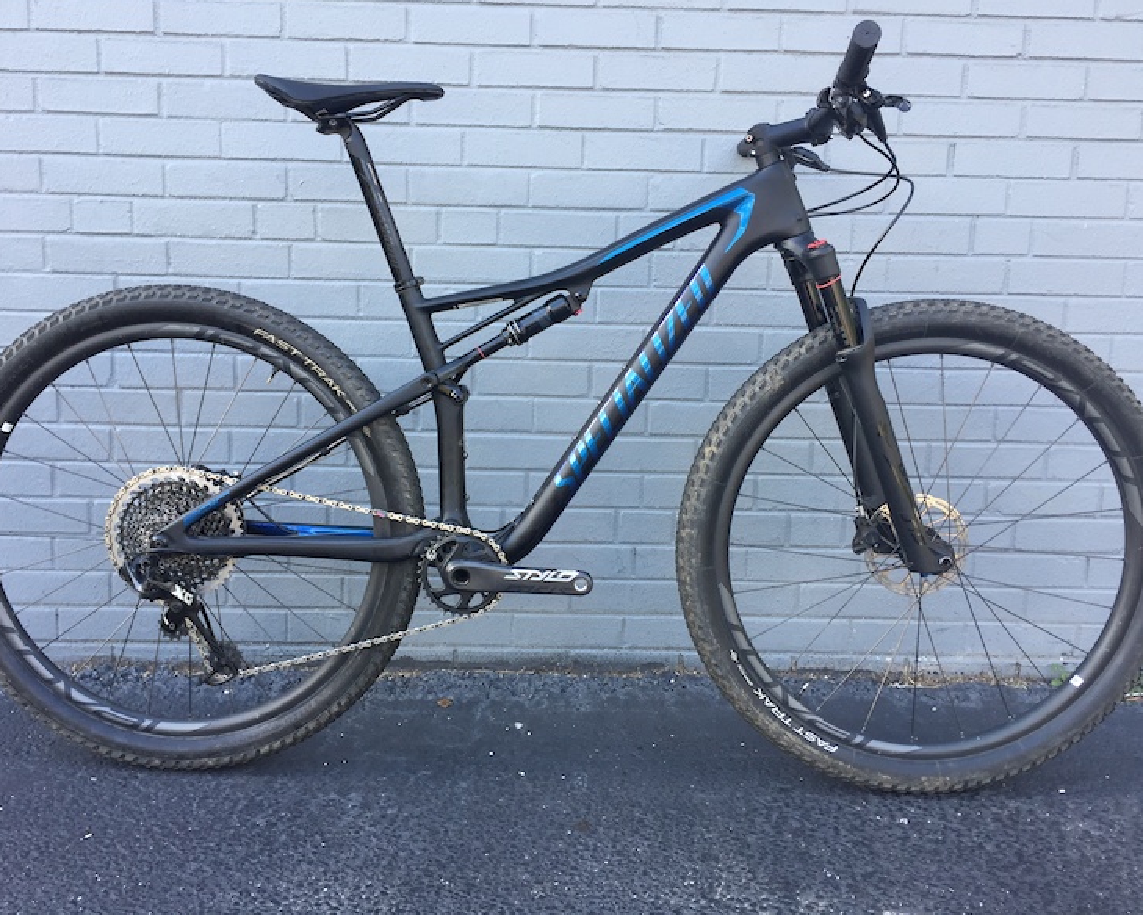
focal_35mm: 31
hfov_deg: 57.2
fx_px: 1049
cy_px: 454
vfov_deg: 47.1
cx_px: 546
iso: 40
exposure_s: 1/120
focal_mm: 4.15
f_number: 2.2
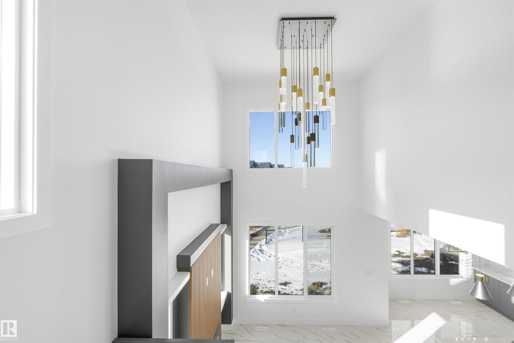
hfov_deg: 95.0
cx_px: 257
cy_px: 172
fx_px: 236
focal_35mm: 16
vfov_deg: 72.1
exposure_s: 1/15
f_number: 9.5
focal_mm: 11
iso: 200
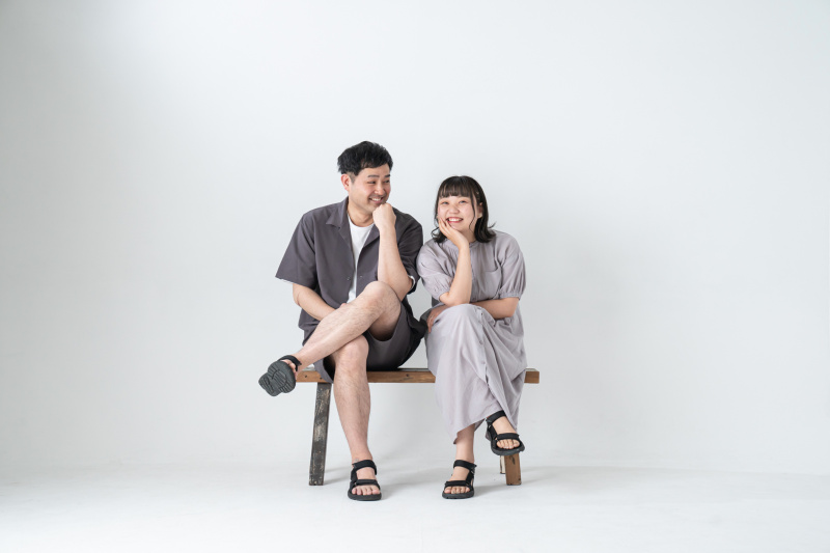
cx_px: 415
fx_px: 1360
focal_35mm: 59
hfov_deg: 33.9
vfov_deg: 23.0
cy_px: 276
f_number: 5.6
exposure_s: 1/125
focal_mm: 59
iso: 500
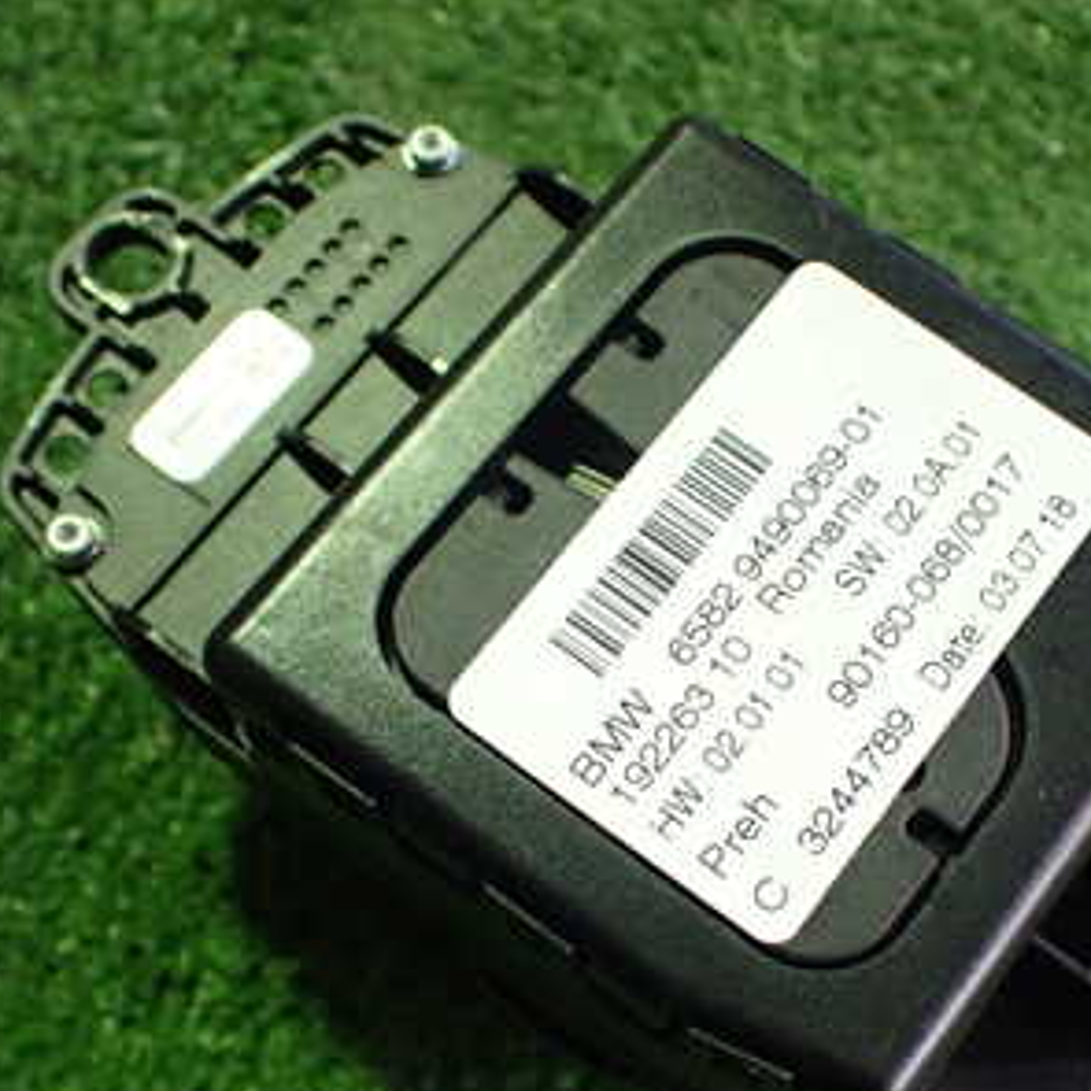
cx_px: 669
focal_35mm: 54
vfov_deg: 31.4
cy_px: 706
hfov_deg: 31.5
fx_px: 1926
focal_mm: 5.4
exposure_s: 1/80
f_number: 2.3
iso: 800
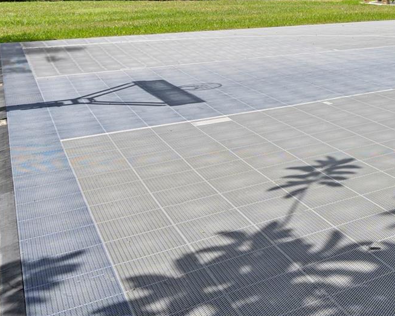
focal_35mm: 47
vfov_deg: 28.9
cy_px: -35
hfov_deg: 30.2
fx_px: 549
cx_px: 528
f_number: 9
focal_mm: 16
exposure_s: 1/25
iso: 50
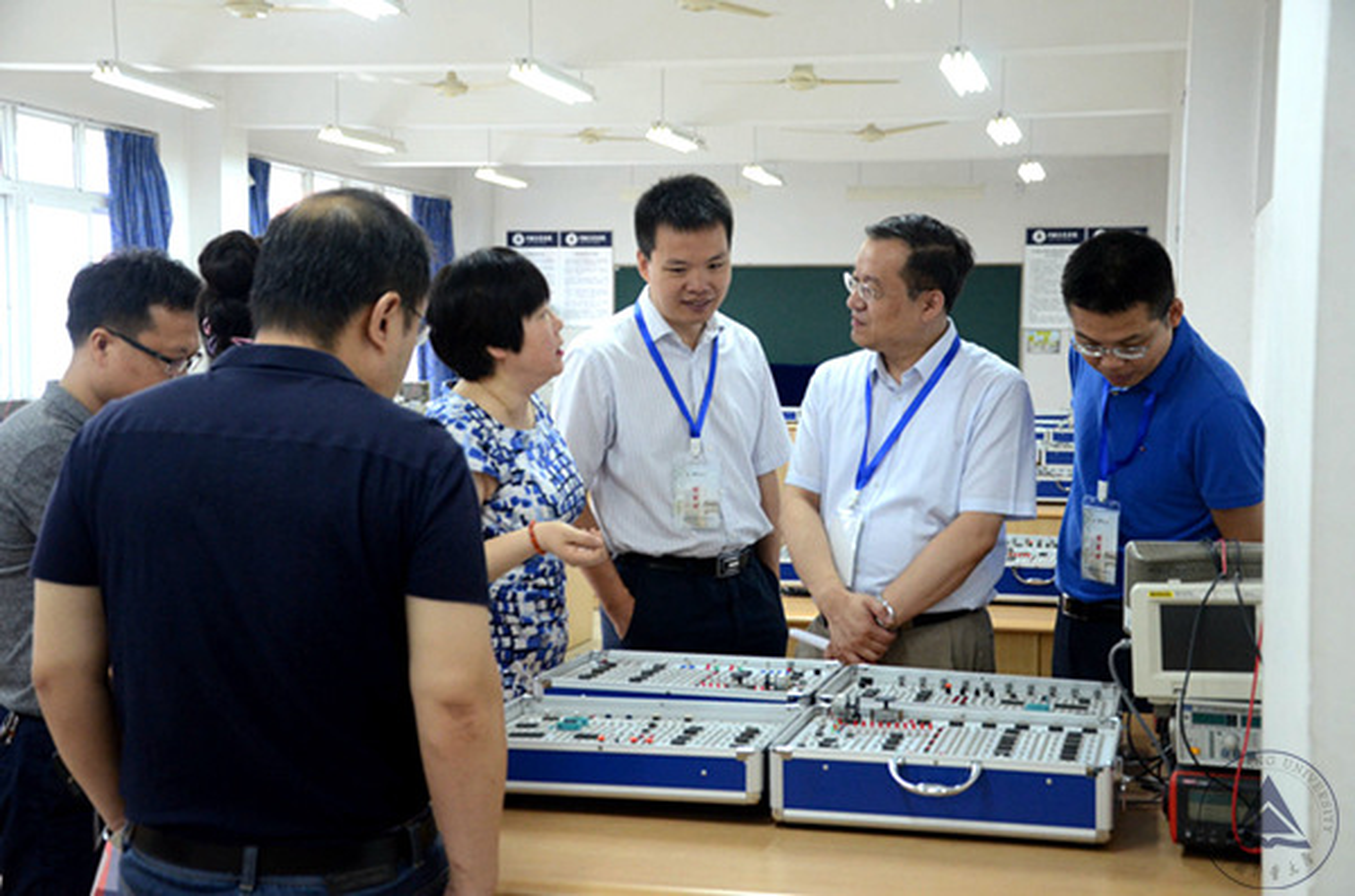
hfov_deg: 35.1
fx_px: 2140
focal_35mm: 57
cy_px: 448
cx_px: 678
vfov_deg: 23.7
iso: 1250
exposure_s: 1/50
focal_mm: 38
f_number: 4.5
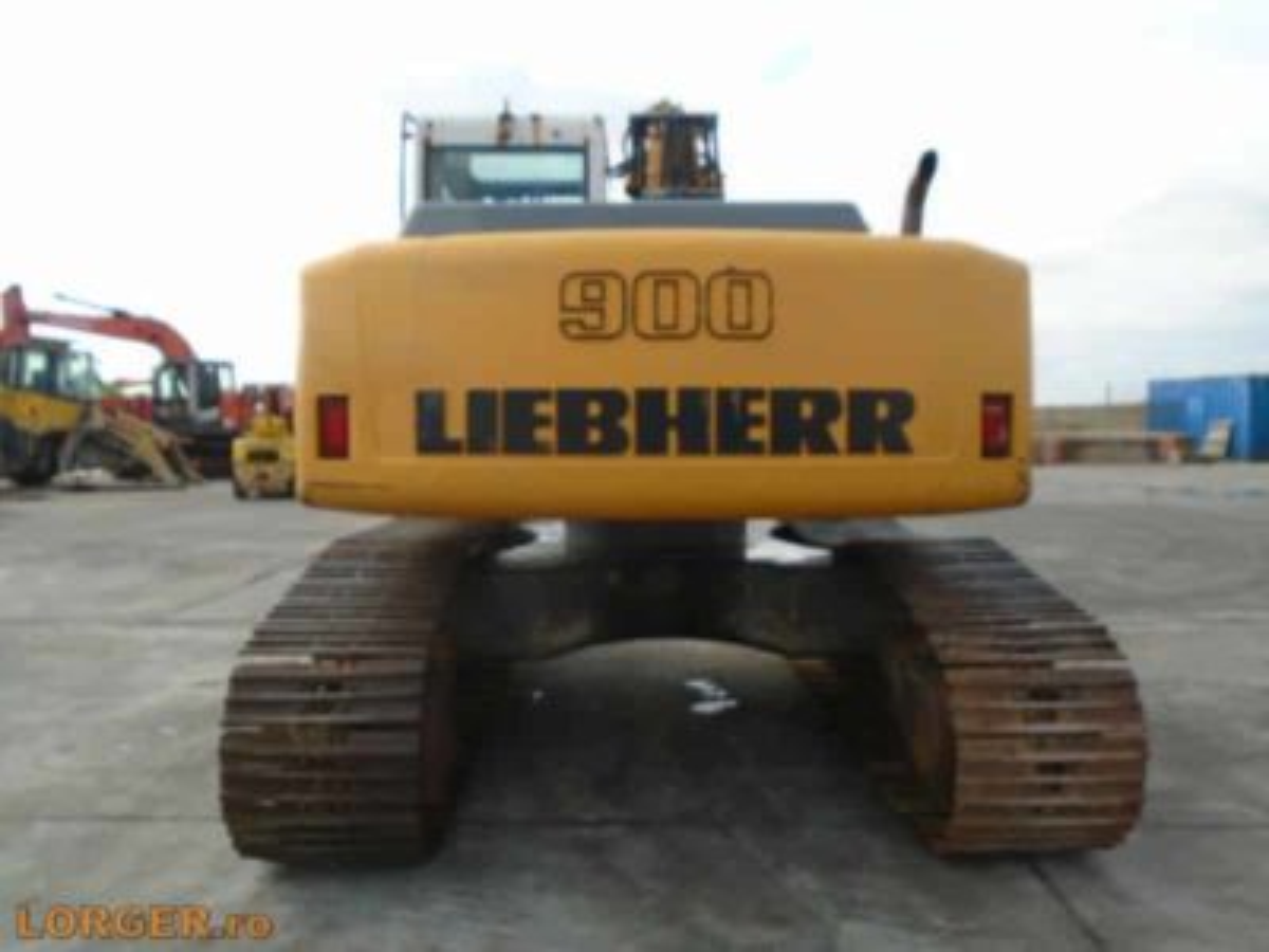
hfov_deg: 67.3
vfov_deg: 53.1
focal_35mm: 26
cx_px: 634
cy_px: 476
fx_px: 953
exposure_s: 1/640
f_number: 3.2
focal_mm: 4.6
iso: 100
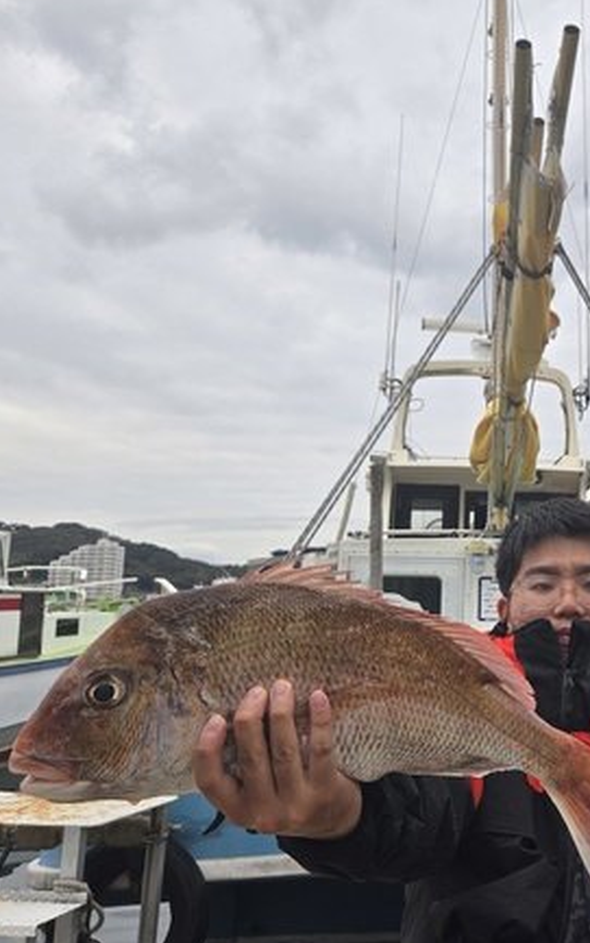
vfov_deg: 54.0
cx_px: 575
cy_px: 501
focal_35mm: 36
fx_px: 925
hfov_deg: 32.8
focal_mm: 5.4
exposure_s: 1/180
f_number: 1.8
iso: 50
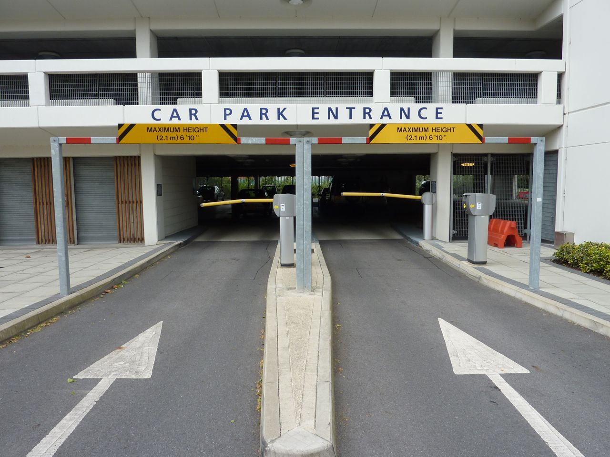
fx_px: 441
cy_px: 228
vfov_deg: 54.9
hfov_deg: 69.4
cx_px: 305
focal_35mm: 25
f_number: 4
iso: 80
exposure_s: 1/160
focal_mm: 4.1
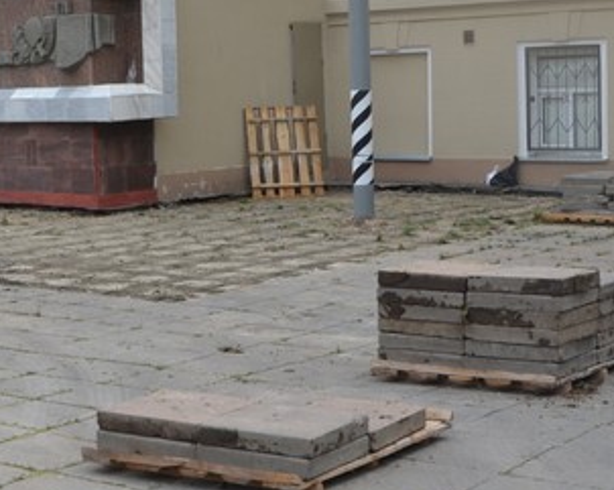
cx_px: 77
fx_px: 1489
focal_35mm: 82
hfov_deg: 22.8
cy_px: 146
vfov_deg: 18.6
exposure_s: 1/250
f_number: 8
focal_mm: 22
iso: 160
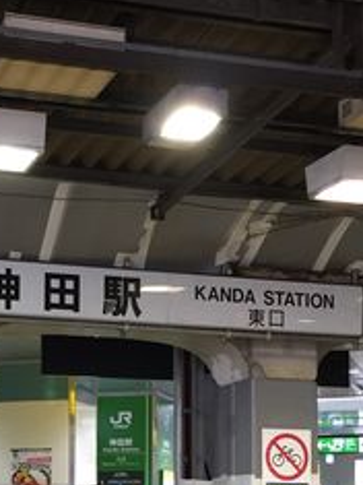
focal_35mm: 79
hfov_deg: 18.3
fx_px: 1106
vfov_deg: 24.0
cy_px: 448
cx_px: 35
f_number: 2.2
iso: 100
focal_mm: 4.15
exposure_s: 1/33
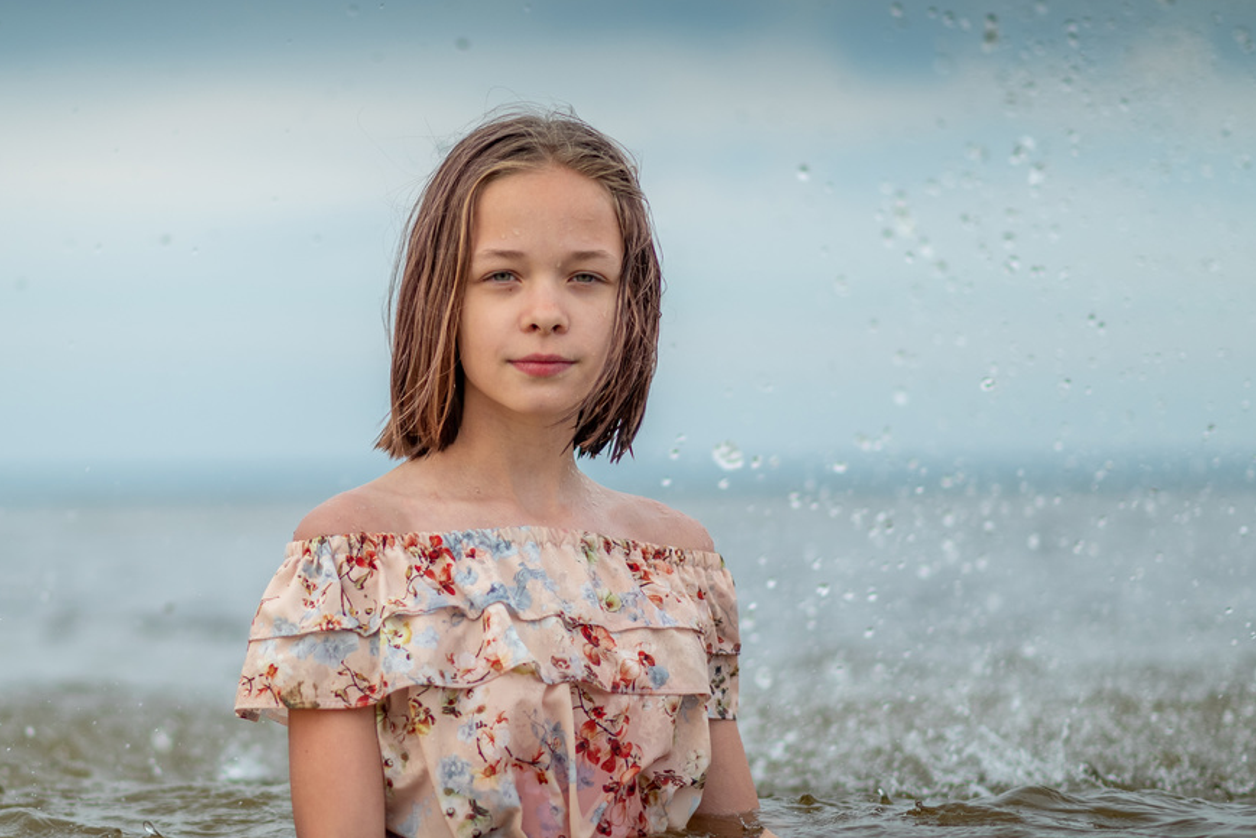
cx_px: 322
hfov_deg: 14.9
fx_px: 4781
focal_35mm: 137
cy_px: 558
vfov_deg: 10.0
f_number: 2
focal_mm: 85
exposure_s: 1/2000
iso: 100
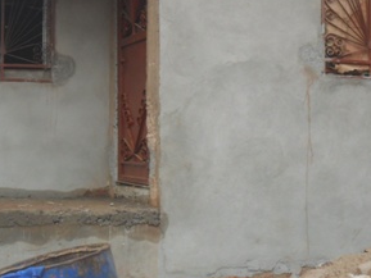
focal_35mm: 76
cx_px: 86
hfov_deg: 25.3
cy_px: 79
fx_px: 815
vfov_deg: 19.3
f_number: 4.5
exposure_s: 1/45
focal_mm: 7.8
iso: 160
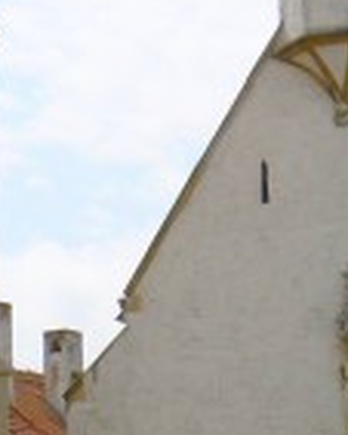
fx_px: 2045
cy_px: 355
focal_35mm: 159
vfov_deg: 12.1
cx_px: 383
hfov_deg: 9.6
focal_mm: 8.4
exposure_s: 1/640
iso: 100
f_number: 8
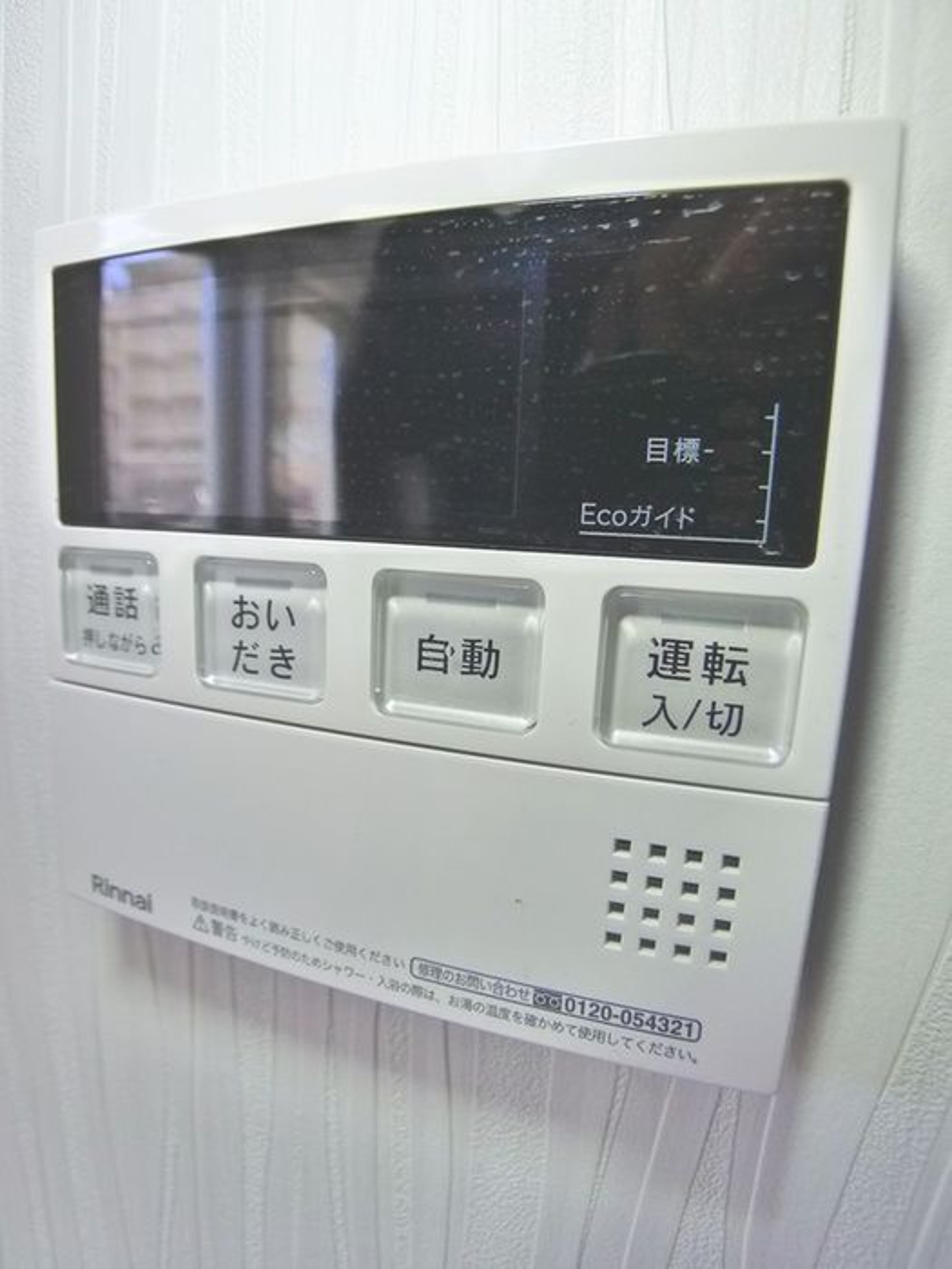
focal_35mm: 24
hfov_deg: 56.8
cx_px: 476
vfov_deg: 71.6
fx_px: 880
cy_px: 634
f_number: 2
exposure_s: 1/100
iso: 400
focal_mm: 5.1
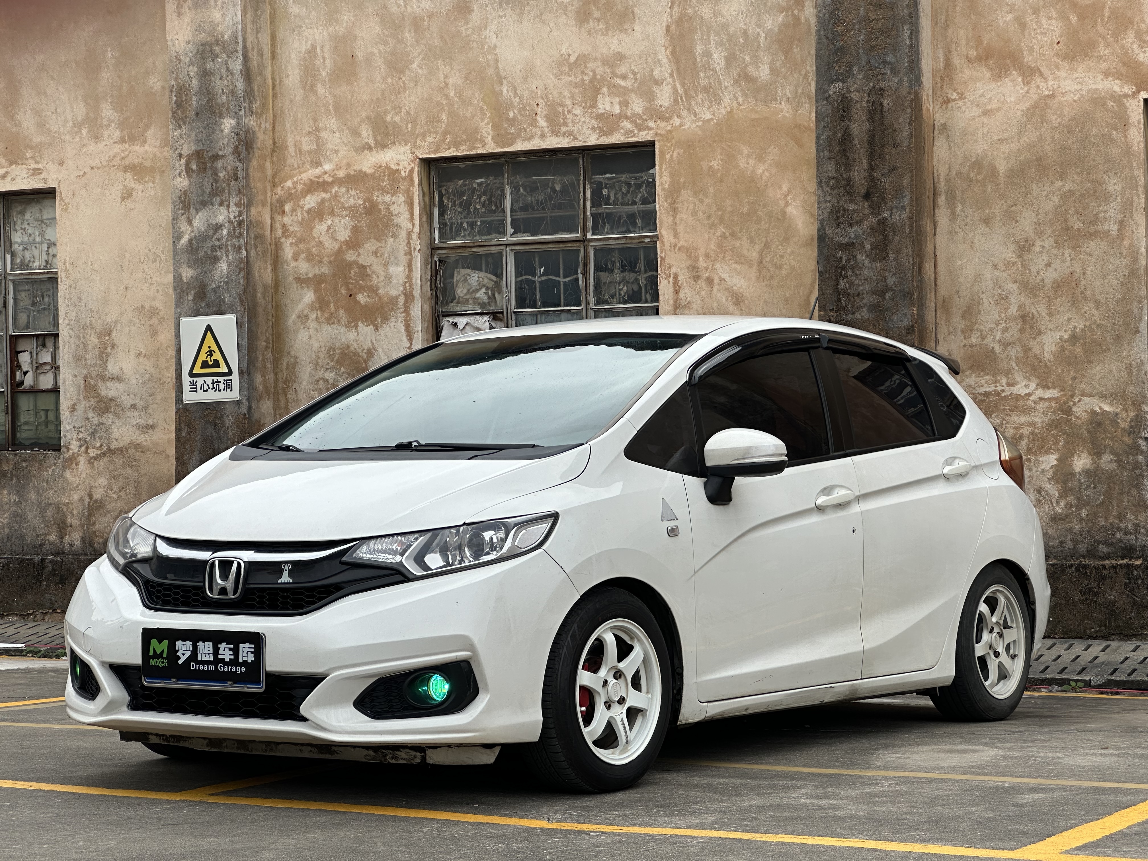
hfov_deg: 25.3
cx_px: 574
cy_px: 430
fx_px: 2554
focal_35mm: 77
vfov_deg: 19.1
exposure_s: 1/622
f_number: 2.8
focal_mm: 9
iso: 32
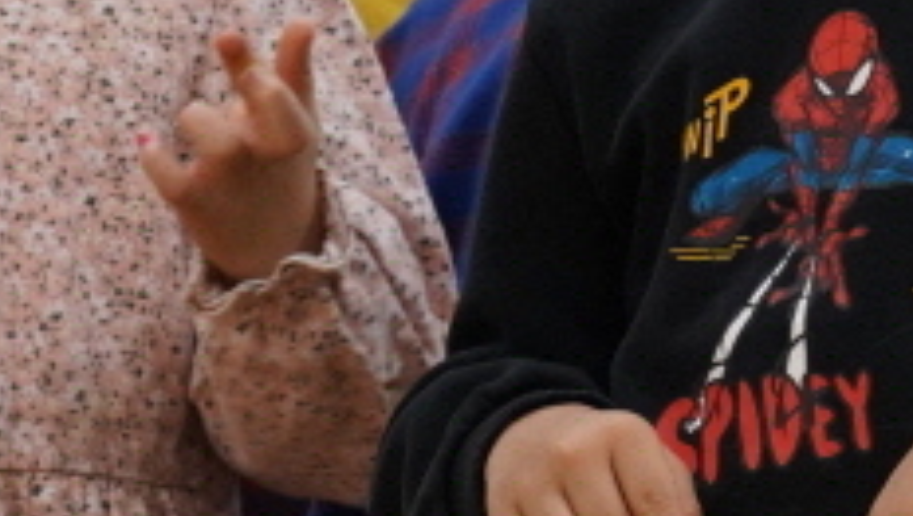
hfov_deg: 6.1
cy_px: -49
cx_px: 173
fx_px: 8529
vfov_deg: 3.5
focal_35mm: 352
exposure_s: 1/160
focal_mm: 60
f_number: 5.6
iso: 2500
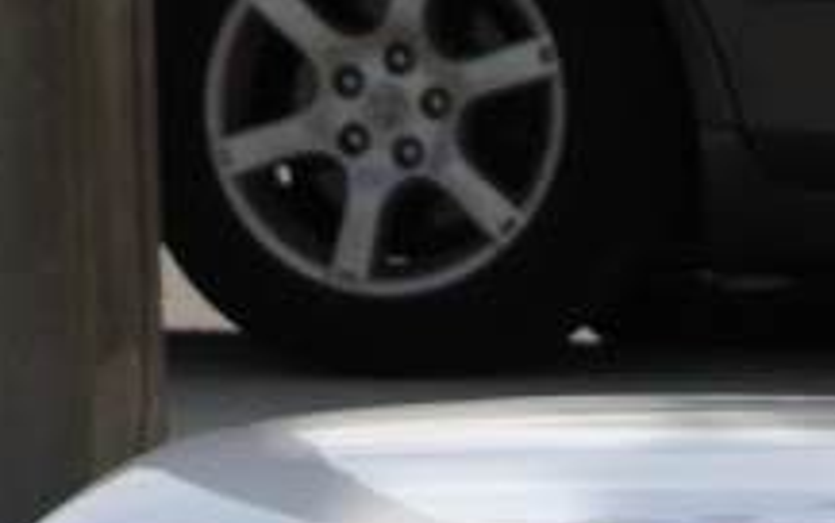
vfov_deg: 0.9
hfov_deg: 1.5
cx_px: 833
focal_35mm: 1441
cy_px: 1283
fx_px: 32818
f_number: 6.3
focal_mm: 200
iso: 400
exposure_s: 1/2500
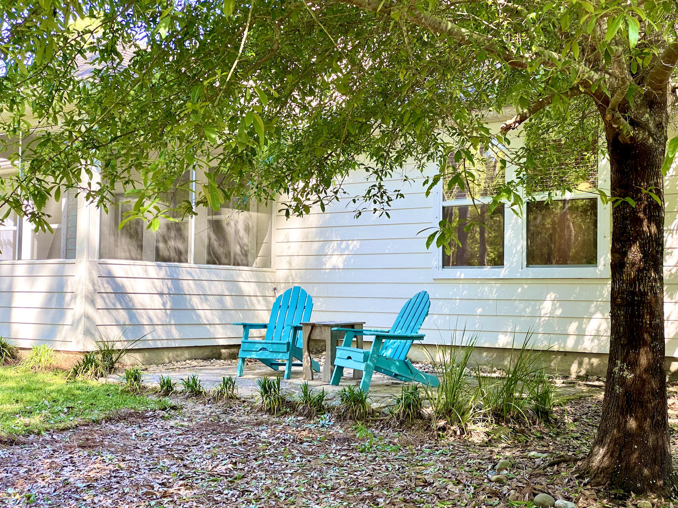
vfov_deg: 28.0
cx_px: 339
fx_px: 1018
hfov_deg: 36.8
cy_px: 254
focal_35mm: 52
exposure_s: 1/122
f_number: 2
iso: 25
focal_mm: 6
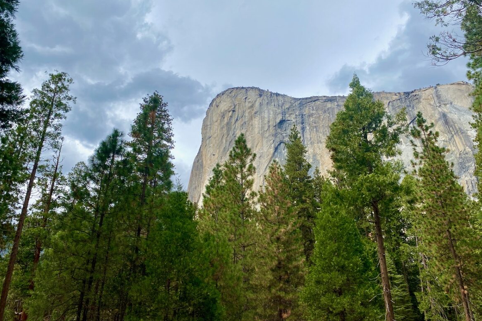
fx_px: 375
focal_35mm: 28
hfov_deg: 65.5
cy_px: 152
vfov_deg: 46.4
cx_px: 248
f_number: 1.8
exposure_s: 1/2268
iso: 32
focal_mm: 4.25
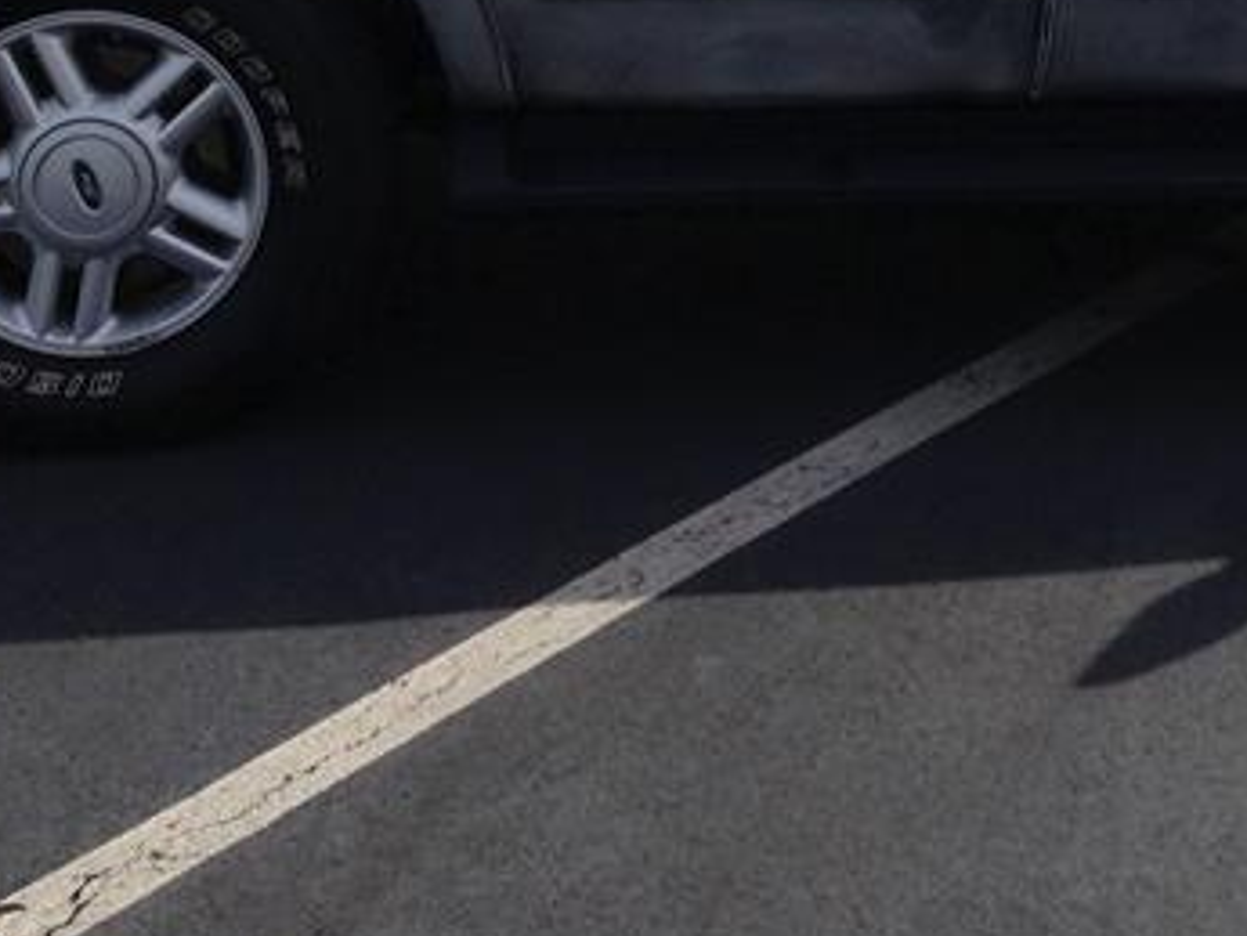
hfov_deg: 19.9
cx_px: 933
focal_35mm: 98
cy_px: -285
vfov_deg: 14.5
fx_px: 3532
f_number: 2.4
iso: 50
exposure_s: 1/1869
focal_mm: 4.13
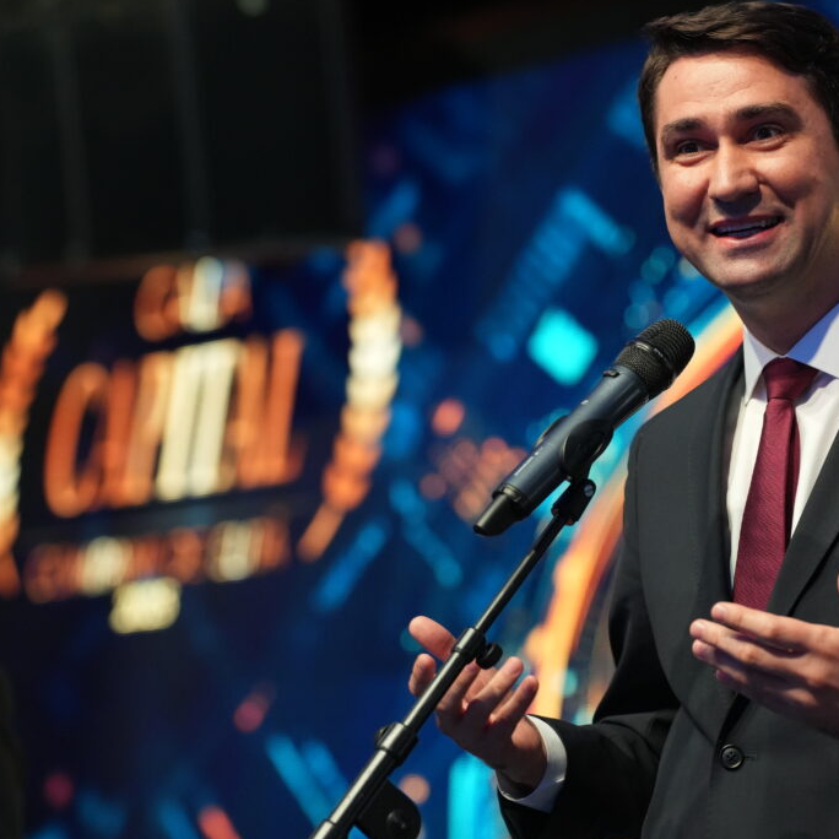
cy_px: 405
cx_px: 619
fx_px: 4333
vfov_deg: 11.1
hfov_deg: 11.0
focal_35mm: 158
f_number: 3.5
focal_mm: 106
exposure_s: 1/160
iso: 3200
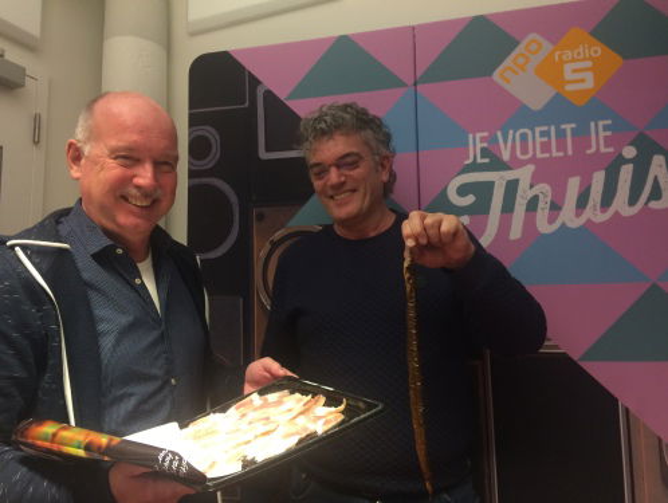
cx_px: 334
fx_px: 560
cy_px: 252
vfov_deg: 48.3
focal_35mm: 29
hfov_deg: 61.6
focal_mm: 4.15
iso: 160
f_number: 2.2
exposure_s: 1/33
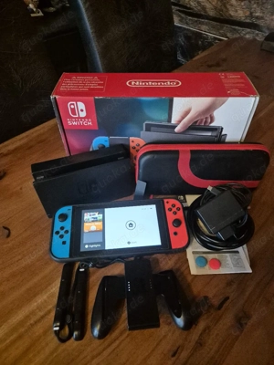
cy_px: 182
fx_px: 243
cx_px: 137
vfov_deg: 73.9
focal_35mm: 23
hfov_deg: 58.9
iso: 2500
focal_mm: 5.4
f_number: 1.8
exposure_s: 1/100
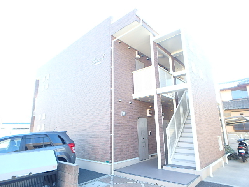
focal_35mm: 21
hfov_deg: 79.0
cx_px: 124
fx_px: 151
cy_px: 94
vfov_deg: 63.4
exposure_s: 1/60
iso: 160
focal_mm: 3.7
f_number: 3.5
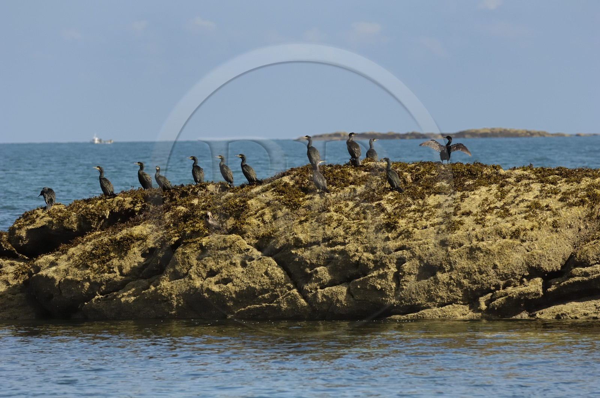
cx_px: 300
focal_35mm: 300
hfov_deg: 6.9
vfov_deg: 4.6
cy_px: 199
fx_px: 4993
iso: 100
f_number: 4.2
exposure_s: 1/400
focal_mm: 200
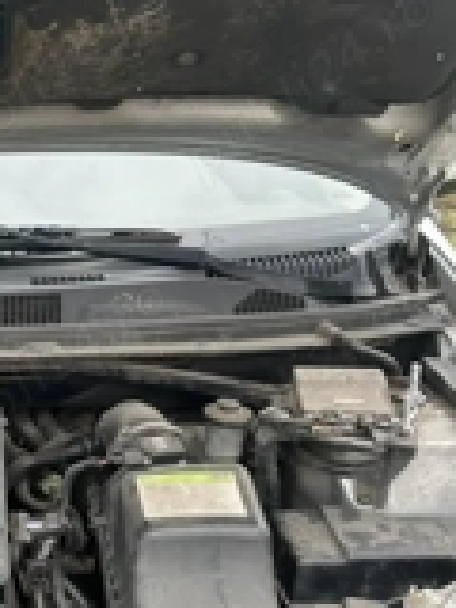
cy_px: 437
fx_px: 1054
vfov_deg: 31.7
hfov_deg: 22.5
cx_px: -91
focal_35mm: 60
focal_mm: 6.86
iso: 64
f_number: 1.78
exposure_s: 1/134
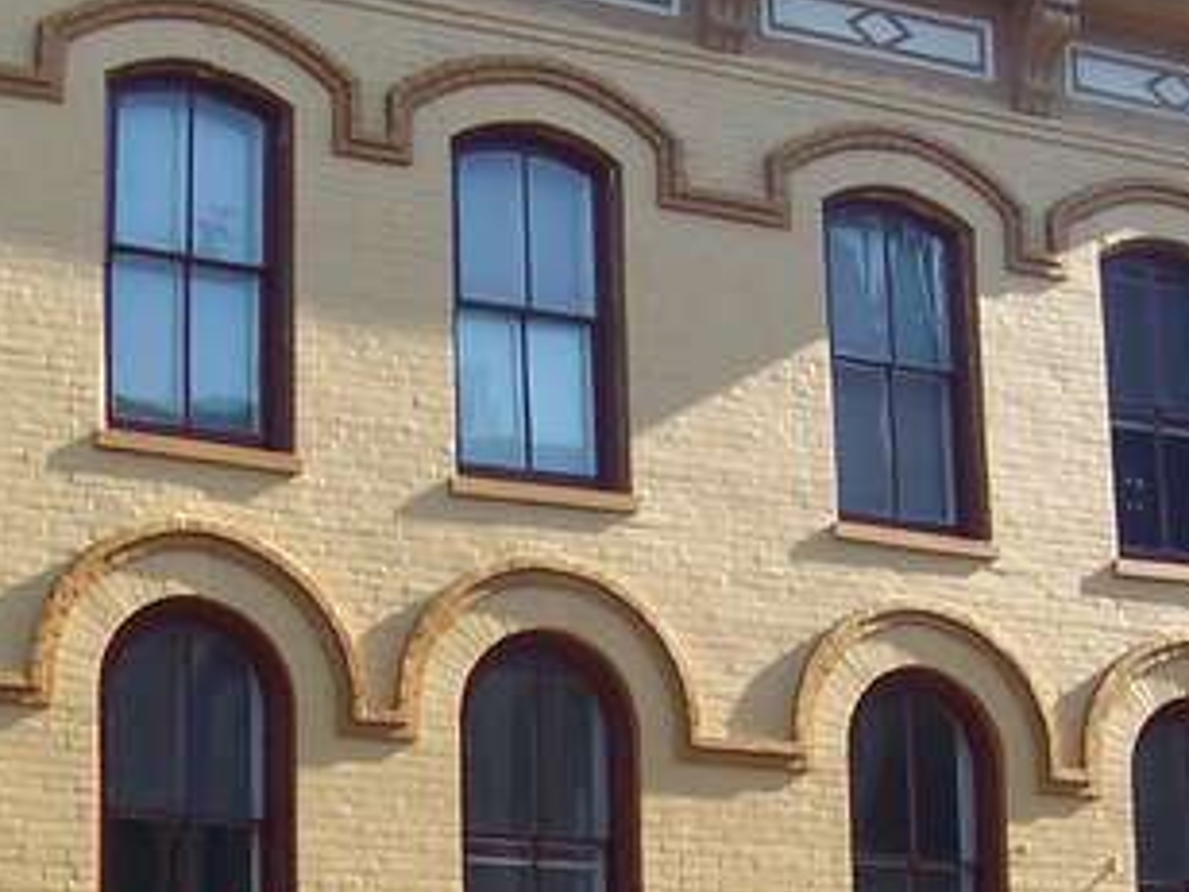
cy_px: 803
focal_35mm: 96
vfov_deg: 15.2
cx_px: 722
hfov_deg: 20.4
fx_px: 3297
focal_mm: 5.6
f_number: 5.6
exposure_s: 1/180
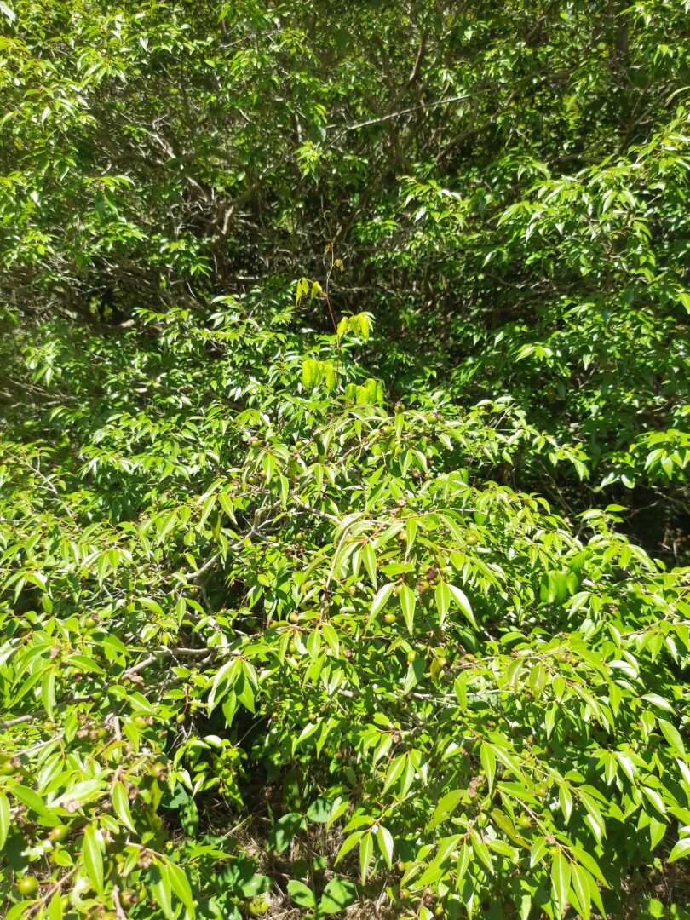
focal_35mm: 24
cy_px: 460
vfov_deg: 71.6
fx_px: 638
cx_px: 345
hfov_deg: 56.8
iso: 40
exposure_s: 1/359
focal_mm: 5.23
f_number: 1.8
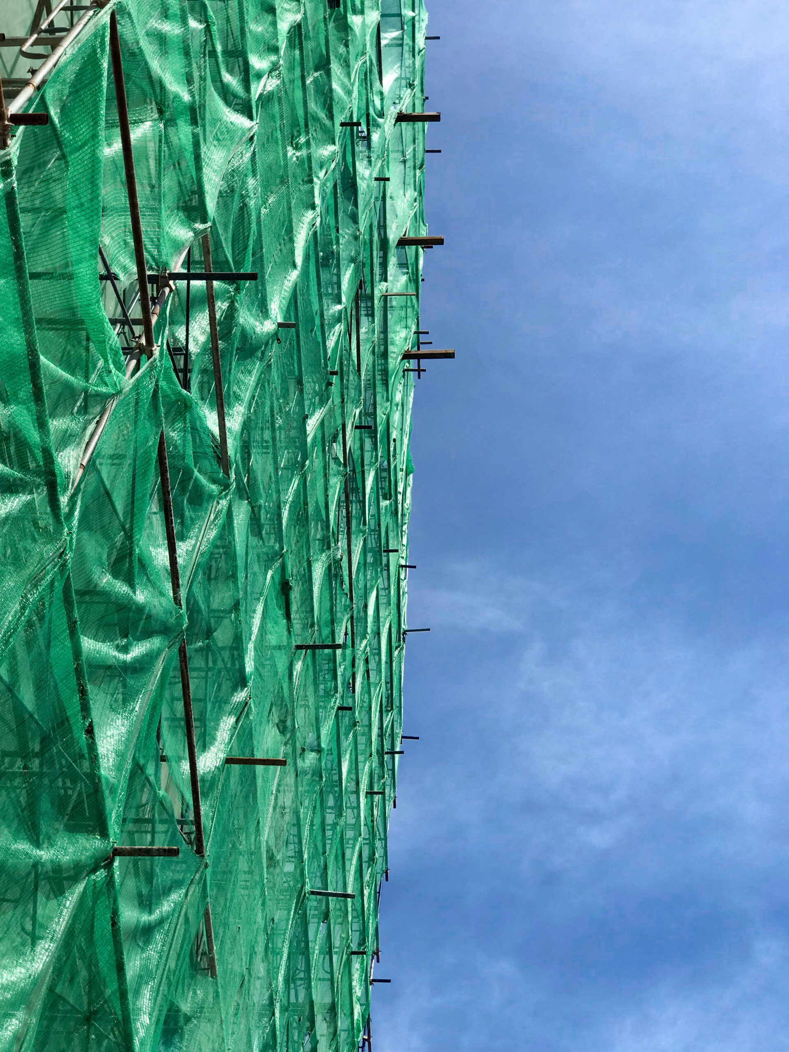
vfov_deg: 33.8
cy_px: 526
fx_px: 1732
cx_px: 394
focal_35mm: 57
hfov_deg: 25.7
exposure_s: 1/1100
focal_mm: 6.6
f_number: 2.8
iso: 20
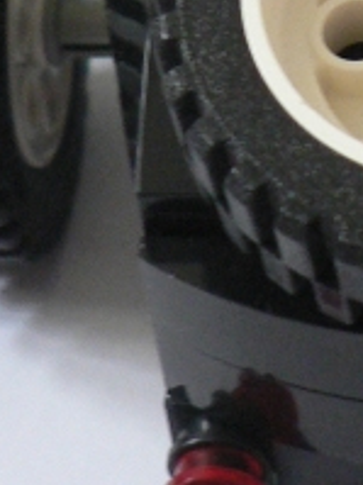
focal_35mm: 145
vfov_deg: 12.7
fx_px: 2030
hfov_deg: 10.0
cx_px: 475
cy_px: -295
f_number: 2.8
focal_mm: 6
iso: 200
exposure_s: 1/13
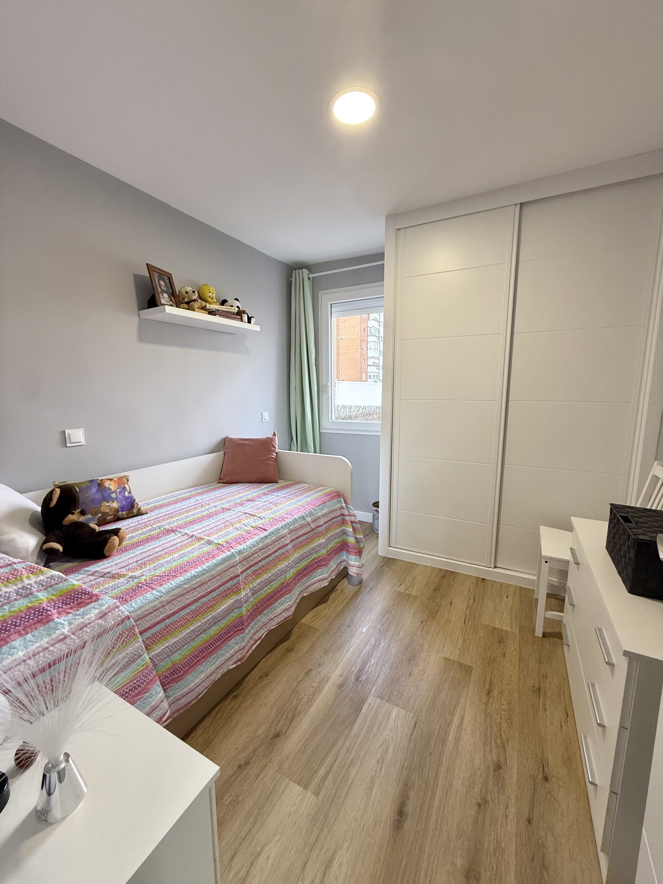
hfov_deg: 85.7
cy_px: 442
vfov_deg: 102.1
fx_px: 358
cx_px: 332
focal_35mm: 14
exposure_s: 1/100
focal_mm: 2.22
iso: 160
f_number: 2.2
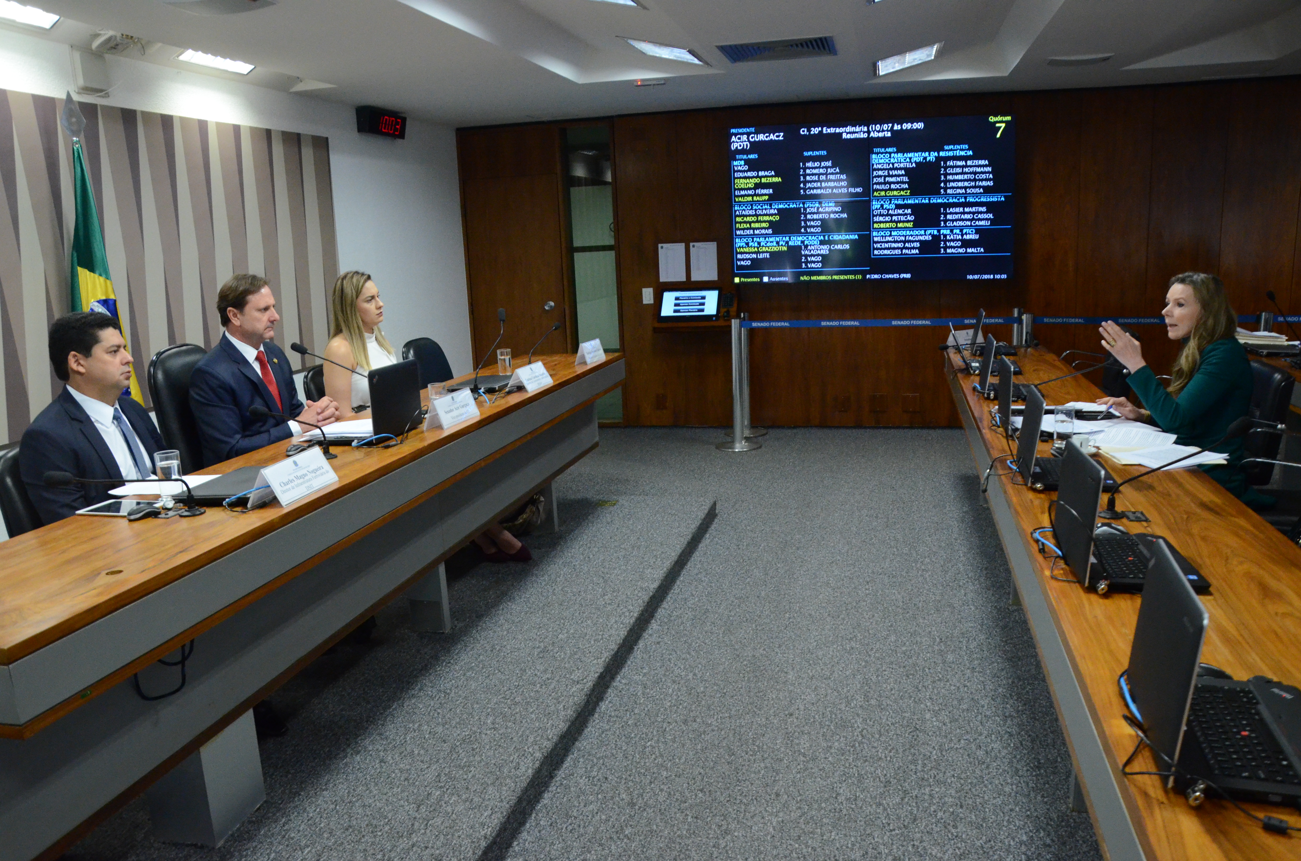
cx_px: 650
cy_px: 430
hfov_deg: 67.5
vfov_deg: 47.7
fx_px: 974
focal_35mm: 27
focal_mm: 18
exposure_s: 1/100
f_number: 5.6
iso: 3200
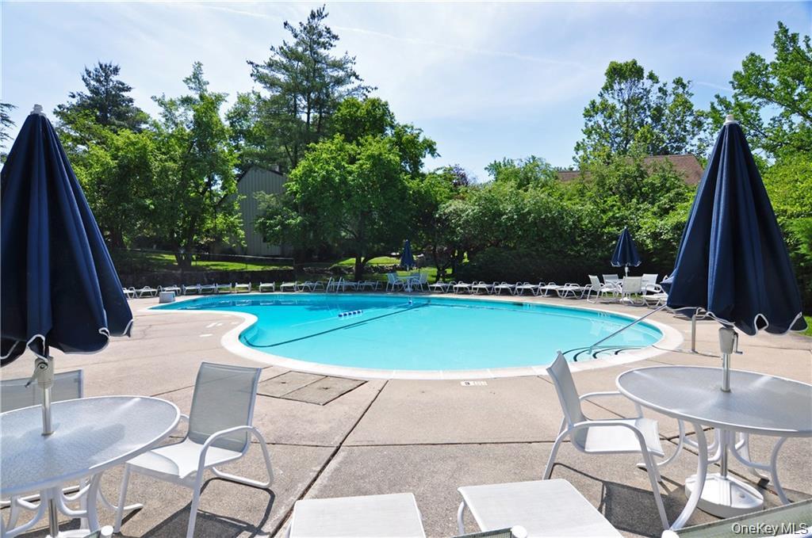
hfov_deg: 90.1
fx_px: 405
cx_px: 406
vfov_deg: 67.2
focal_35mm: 18
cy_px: 269
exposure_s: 1/400
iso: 200
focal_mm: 12
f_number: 11
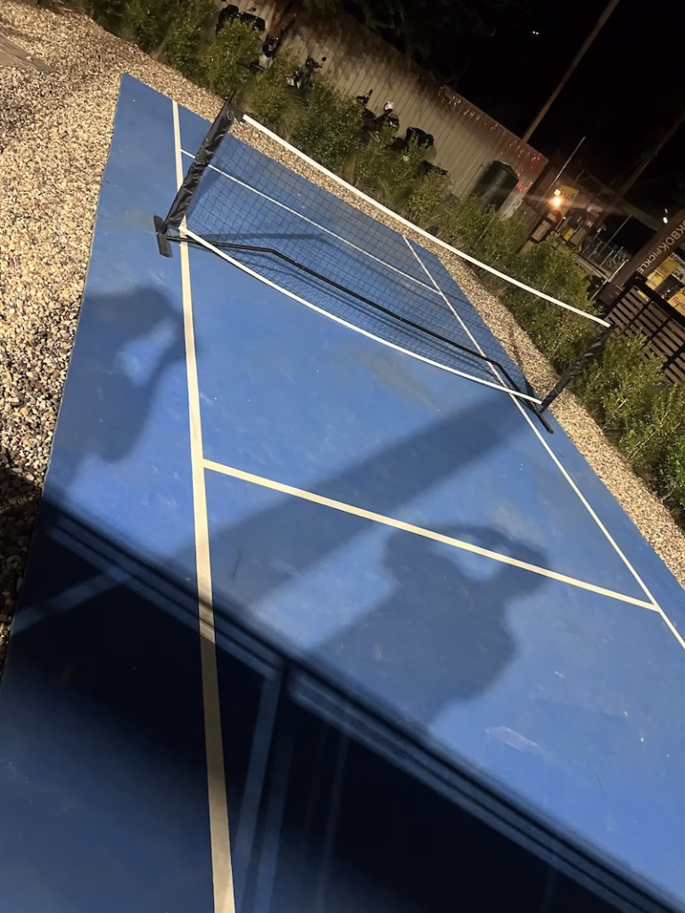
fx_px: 686
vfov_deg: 67.3
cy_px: 456
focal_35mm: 26
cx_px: 342
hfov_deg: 53.1
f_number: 1.5
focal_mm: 5.7
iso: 640
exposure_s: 1/33
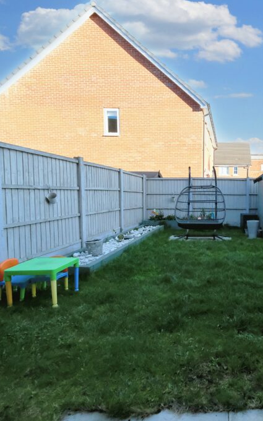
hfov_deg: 48.4
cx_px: 228
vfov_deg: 77.2
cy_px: 210
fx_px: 264
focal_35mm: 23
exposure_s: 1/2900
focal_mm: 10
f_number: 5.6
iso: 4000
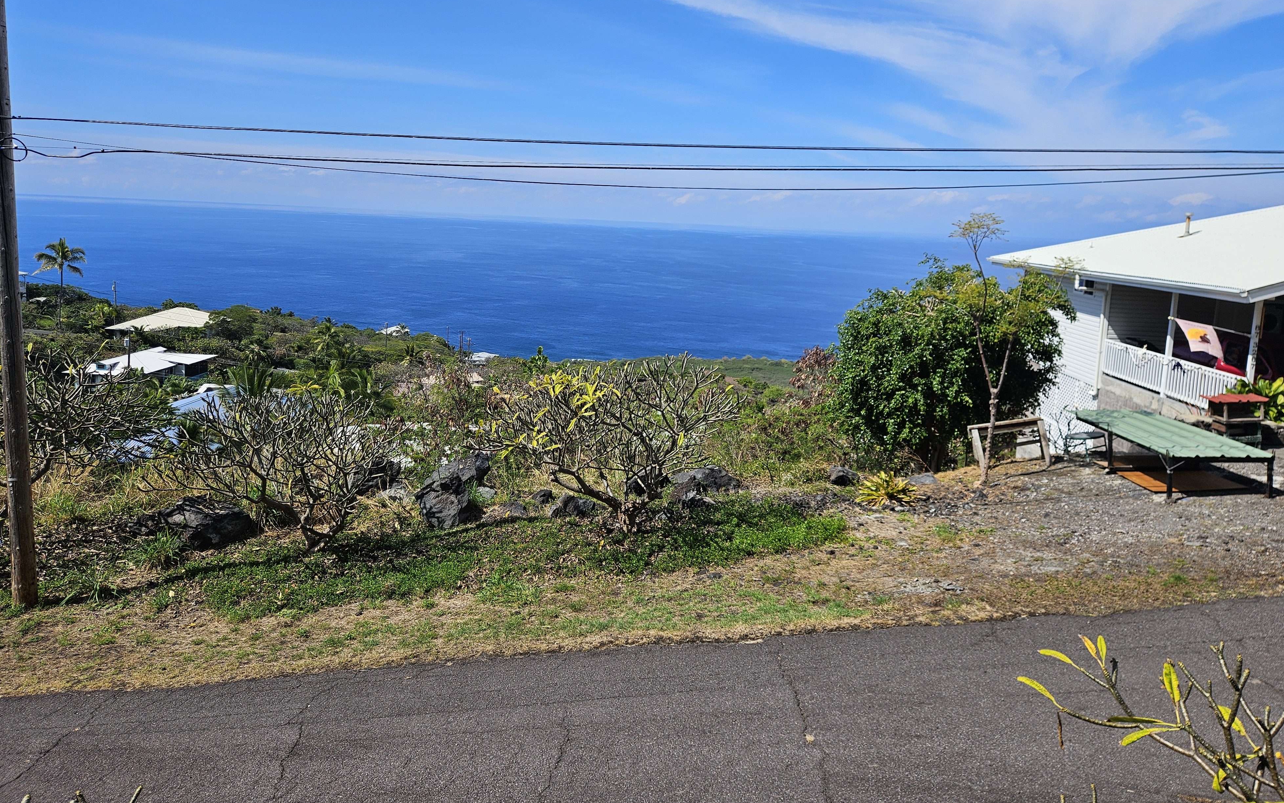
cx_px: 637
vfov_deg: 49.1
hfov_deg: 72.5
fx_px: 875
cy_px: 332
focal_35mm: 25
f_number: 1.8
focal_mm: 5.4
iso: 25
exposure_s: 1/2851
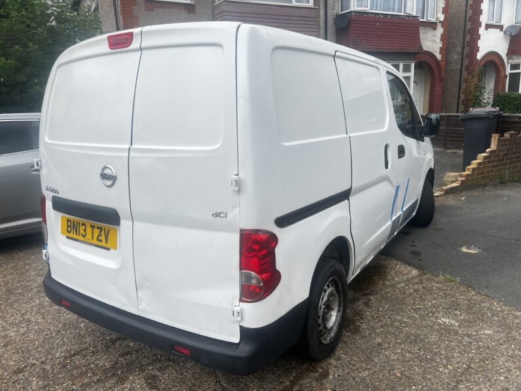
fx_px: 391
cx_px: 260
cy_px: 196
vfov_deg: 53.1
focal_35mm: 26
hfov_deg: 67.3
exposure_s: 1/2208
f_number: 1.5
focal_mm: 5.7
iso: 50
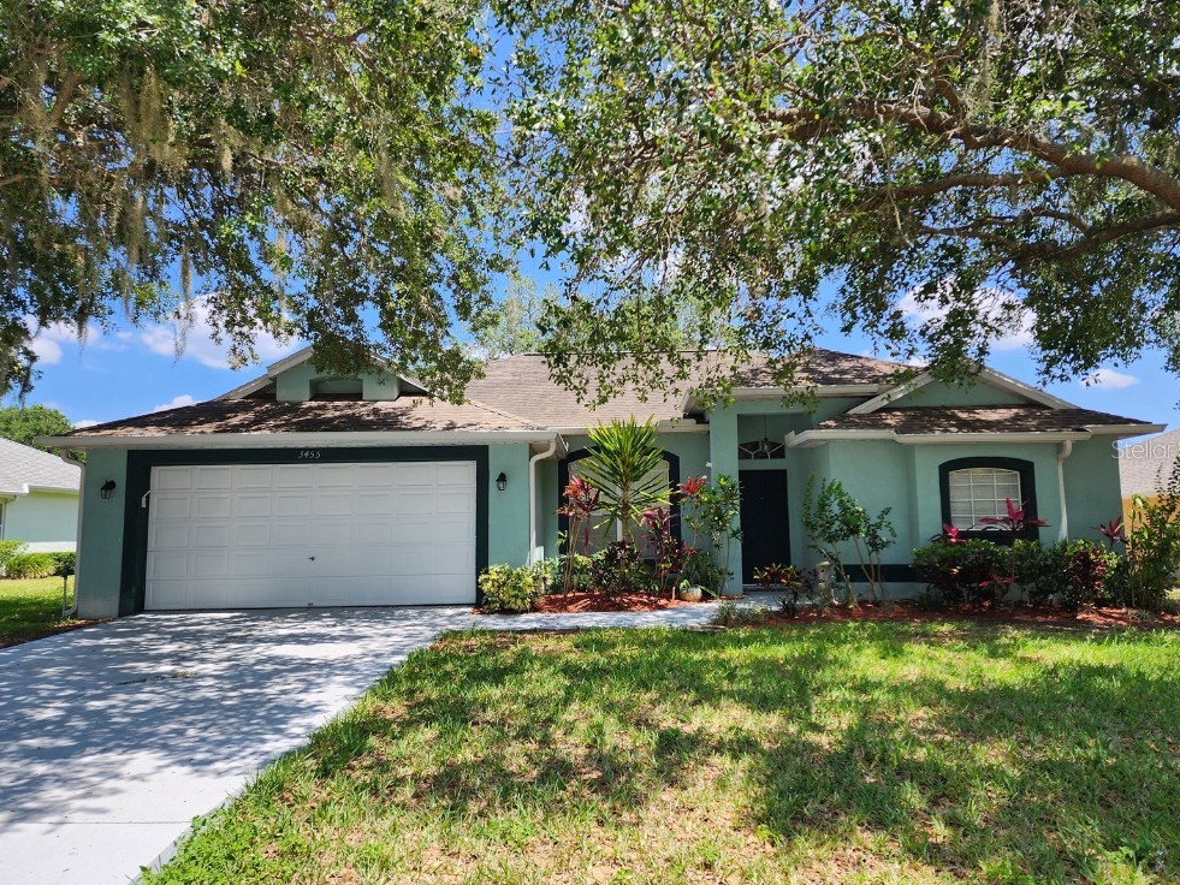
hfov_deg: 71.6
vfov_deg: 56.8
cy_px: 449
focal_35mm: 24
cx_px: 609
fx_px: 818
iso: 12
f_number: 1.8
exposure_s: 1/541
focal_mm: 6.4
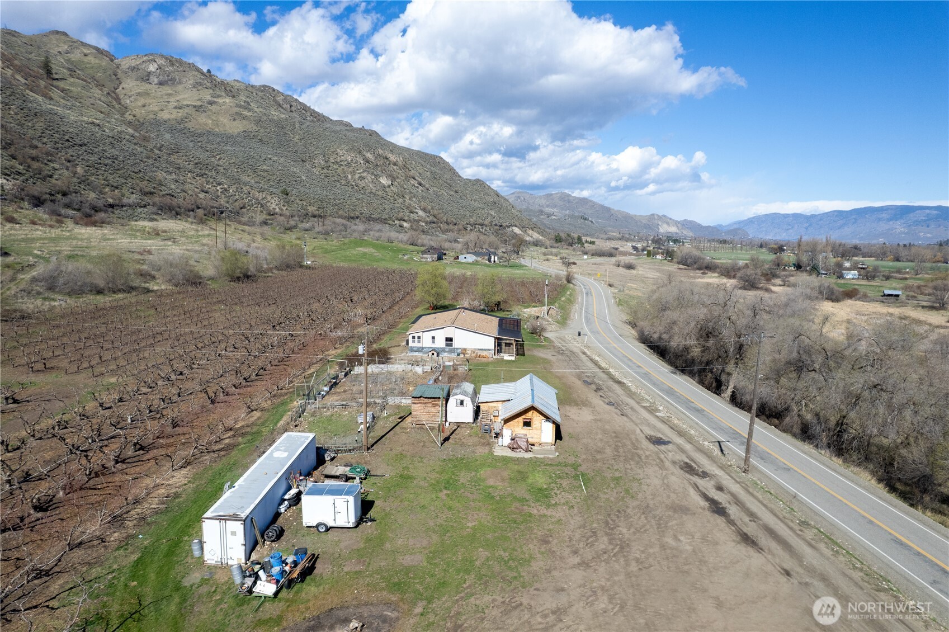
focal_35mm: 22
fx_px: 580
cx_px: 474
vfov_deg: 57.2
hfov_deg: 78.6
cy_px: 316
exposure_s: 1/3200
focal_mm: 8.38
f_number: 2.8
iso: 100
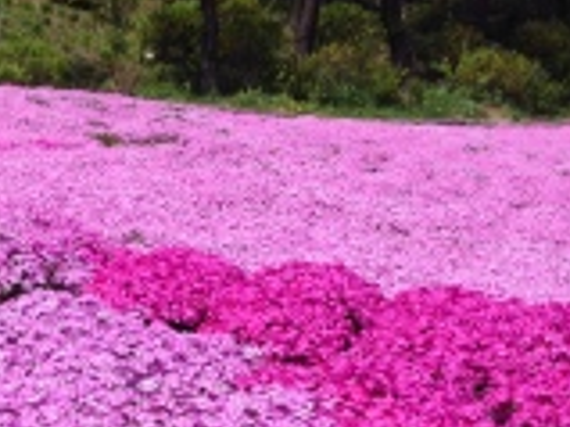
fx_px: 1711
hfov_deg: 18.8
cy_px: 540
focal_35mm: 104
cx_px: 179
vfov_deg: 13.7
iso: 50
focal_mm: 4.12
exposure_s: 1/2584
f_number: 2.4
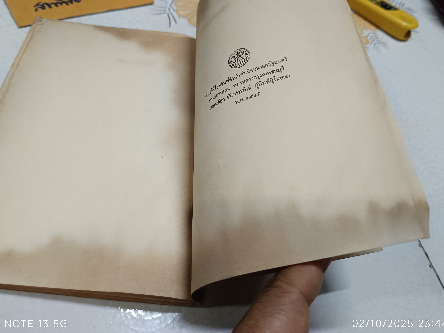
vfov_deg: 49.7
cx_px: 206
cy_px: 150
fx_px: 359
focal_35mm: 28
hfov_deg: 63.4
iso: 935
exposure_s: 1/33.3
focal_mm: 5.31
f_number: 1.7
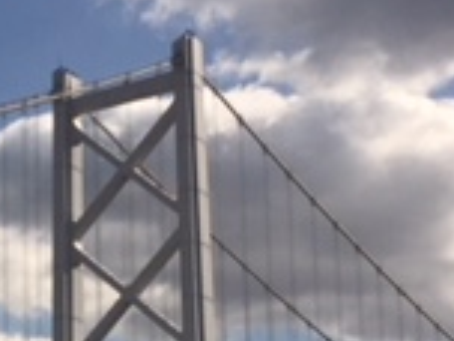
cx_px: -42
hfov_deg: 15.7
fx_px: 1600
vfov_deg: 12.0
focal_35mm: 122
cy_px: 344
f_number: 2.2
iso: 32
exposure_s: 1/5650
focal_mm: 4.15
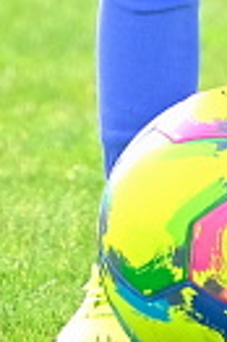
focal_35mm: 854
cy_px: -463
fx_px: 8098
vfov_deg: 2.4
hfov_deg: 1.6
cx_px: 218
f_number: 2.8
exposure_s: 1/350
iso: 320
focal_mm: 106
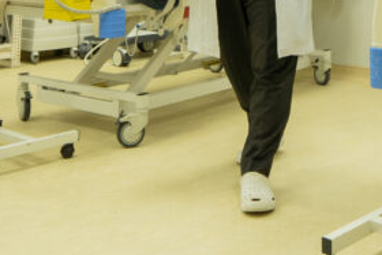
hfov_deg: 32.3
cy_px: -155
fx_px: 648
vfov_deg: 18.9
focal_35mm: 61
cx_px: 284
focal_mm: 16
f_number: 4
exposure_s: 1/200
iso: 1000
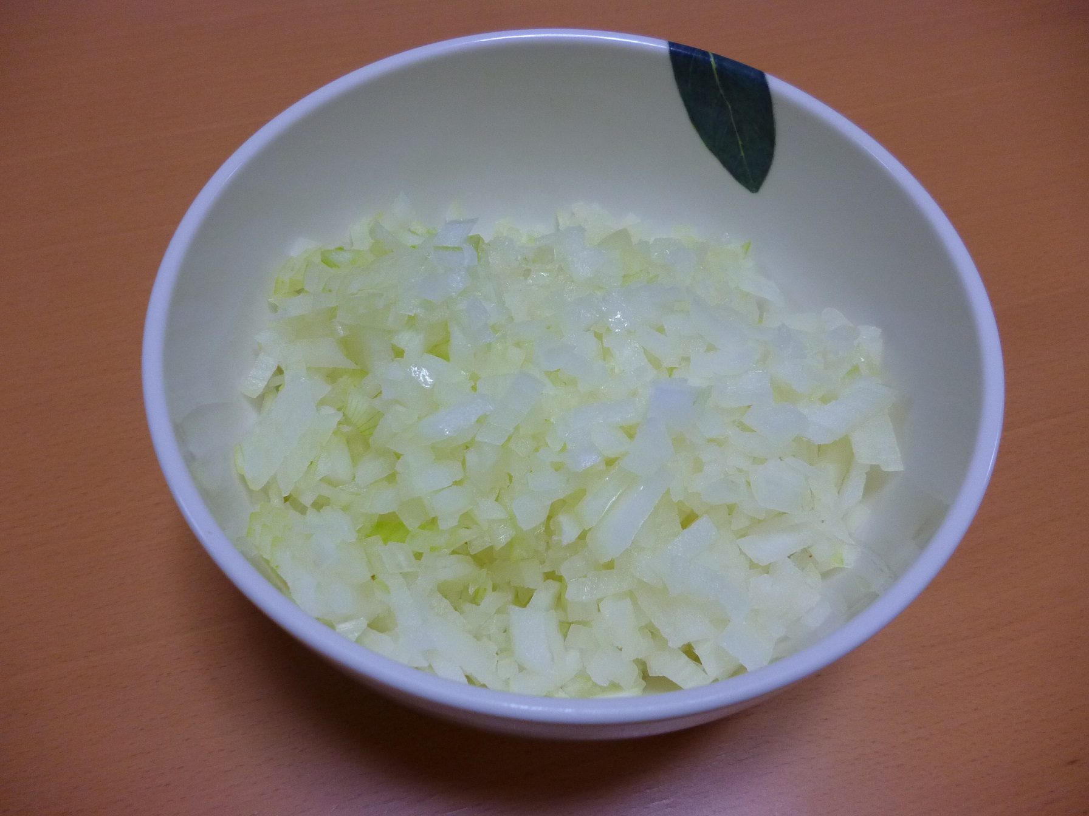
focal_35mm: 28
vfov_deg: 49.7
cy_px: 408
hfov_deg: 63.4
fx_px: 881
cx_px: 544
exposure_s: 1/60
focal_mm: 5
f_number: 3.1
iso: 200
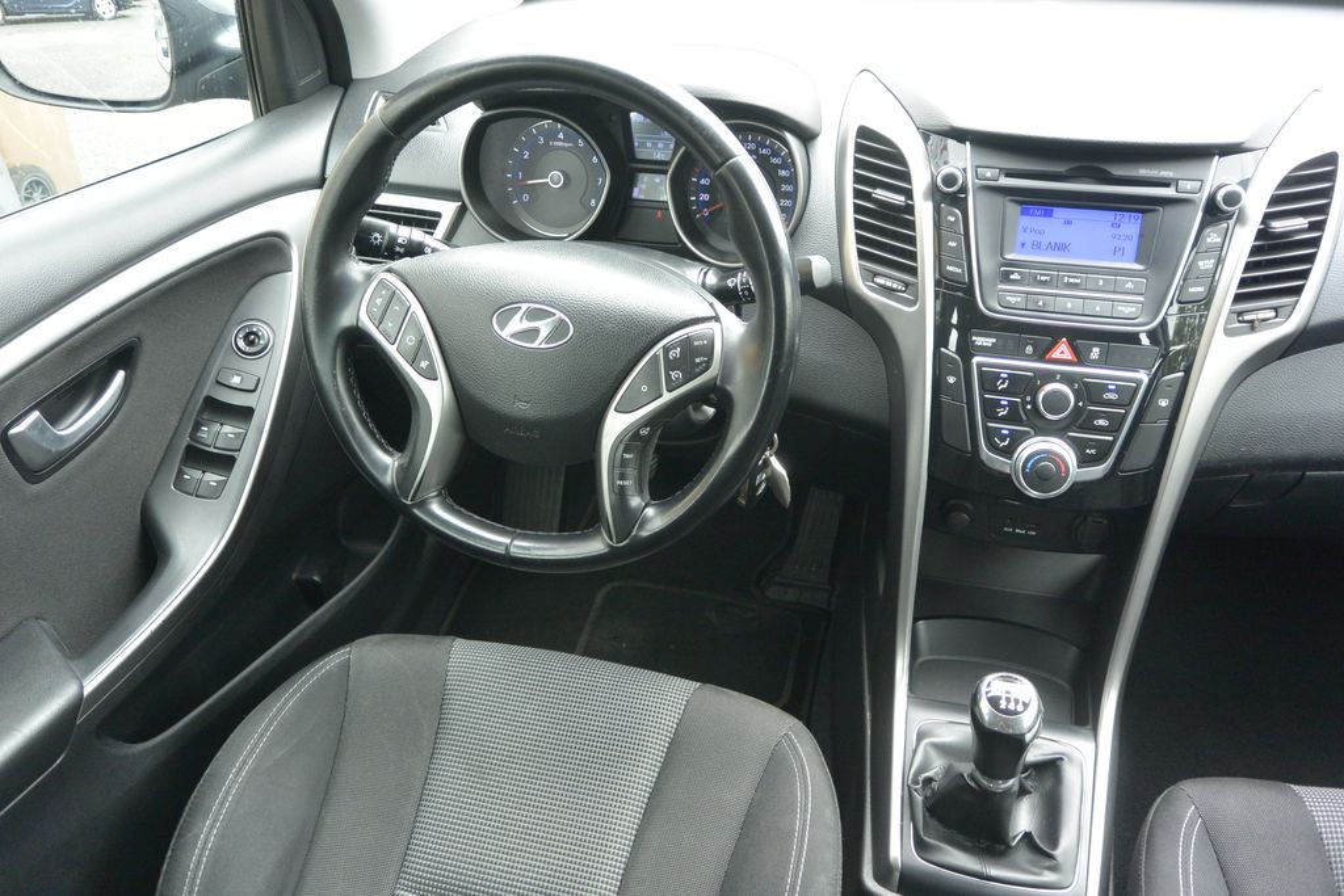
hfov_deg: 67.4
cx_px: 672
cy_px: 448
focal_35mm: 27
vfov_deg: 47.9
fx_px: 1008
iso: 320
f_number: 3.5
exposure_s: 1/125
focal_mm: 10
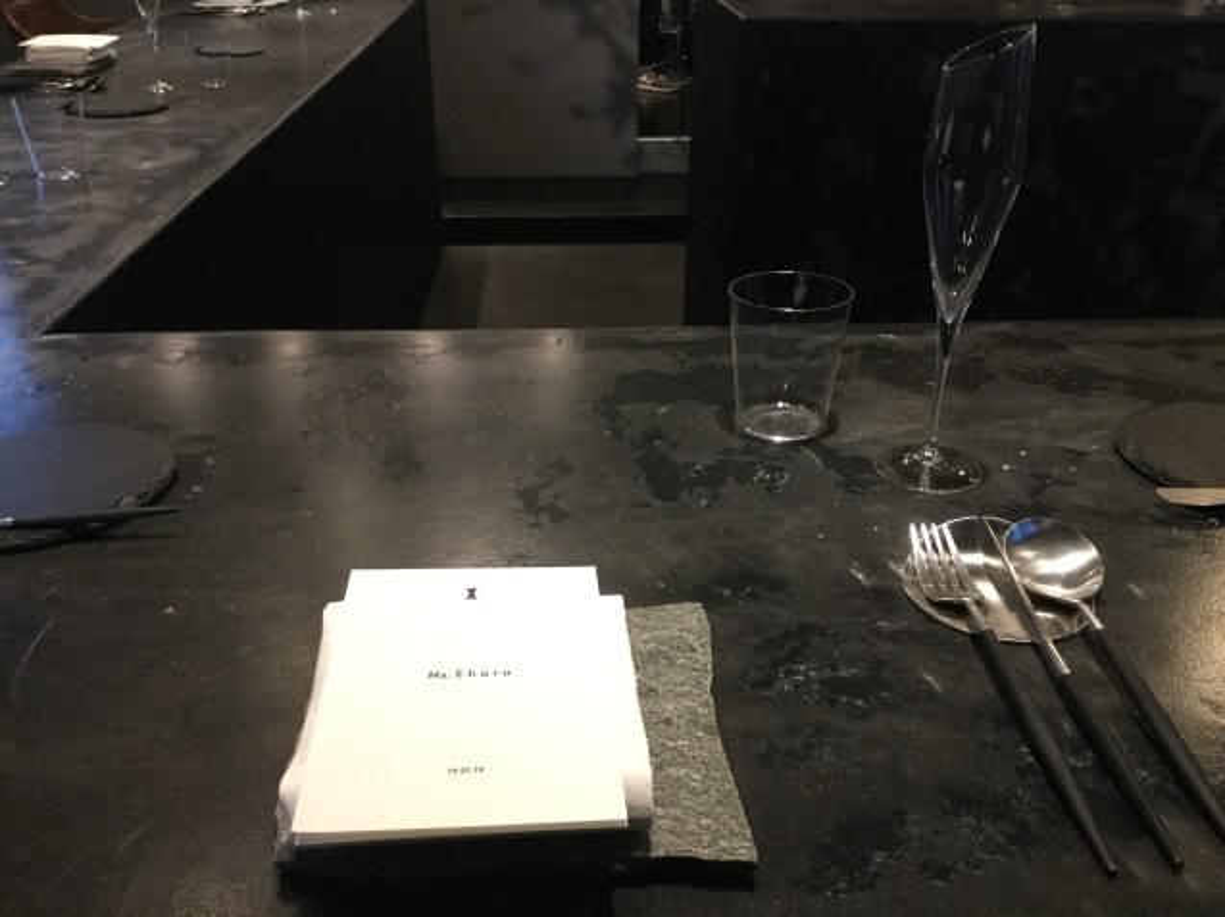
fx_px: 1096
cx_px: 612
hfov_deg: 58.4
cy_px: 458
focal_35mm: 31
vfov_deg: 45.4
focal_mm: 3.3
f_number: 2.4
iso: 200
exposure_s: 1/17
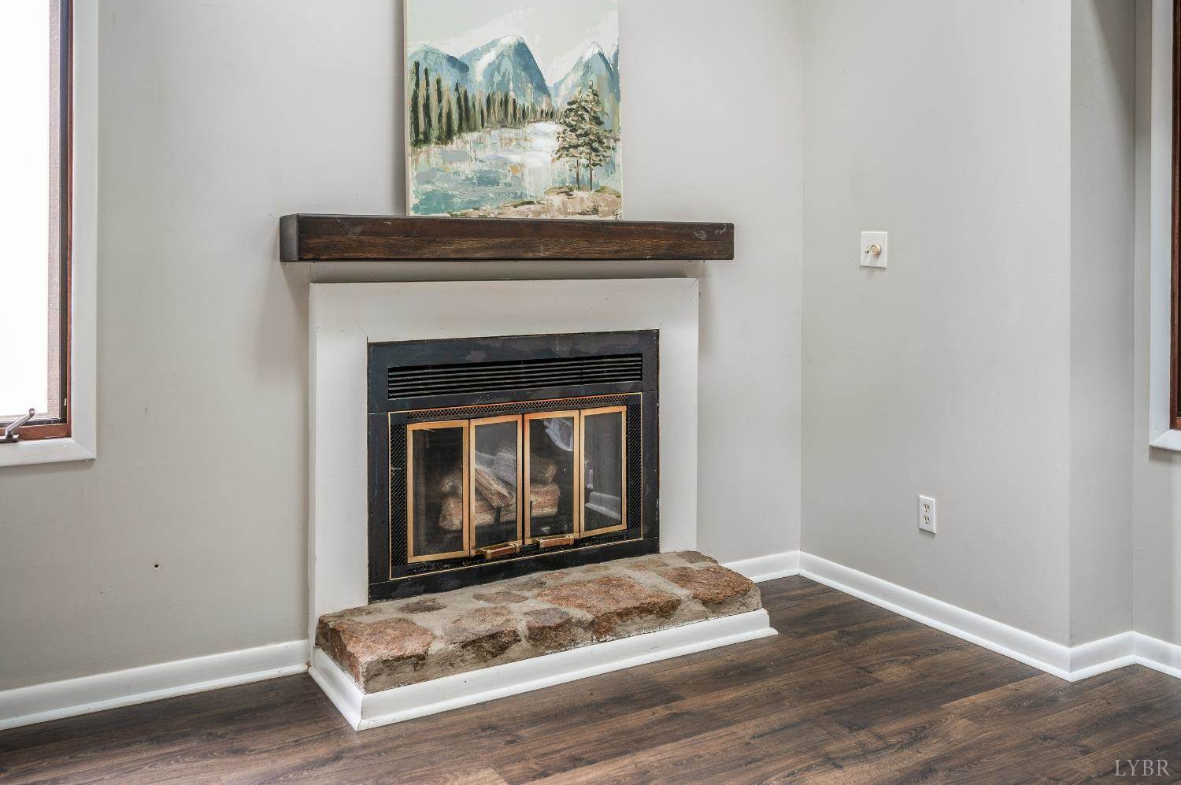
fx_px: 983
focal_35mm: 30
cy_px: 392
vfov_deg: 43.5
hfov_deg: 62.0
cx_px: 590
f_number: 4
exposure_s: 1/5
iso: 200
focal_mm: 30
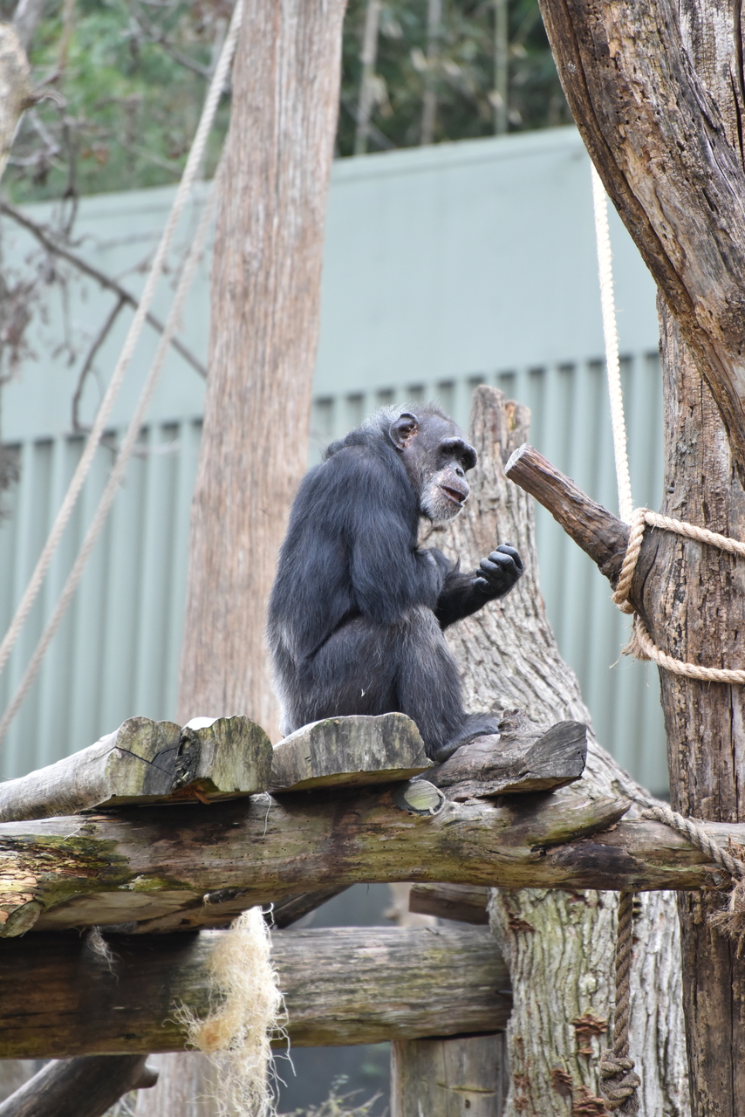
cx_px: 372
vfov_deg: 6.9
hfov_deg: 4.6
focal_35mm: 300
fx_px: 9307
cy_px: 558
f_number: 5.6
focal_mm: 300
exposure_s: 1/640
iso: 2200
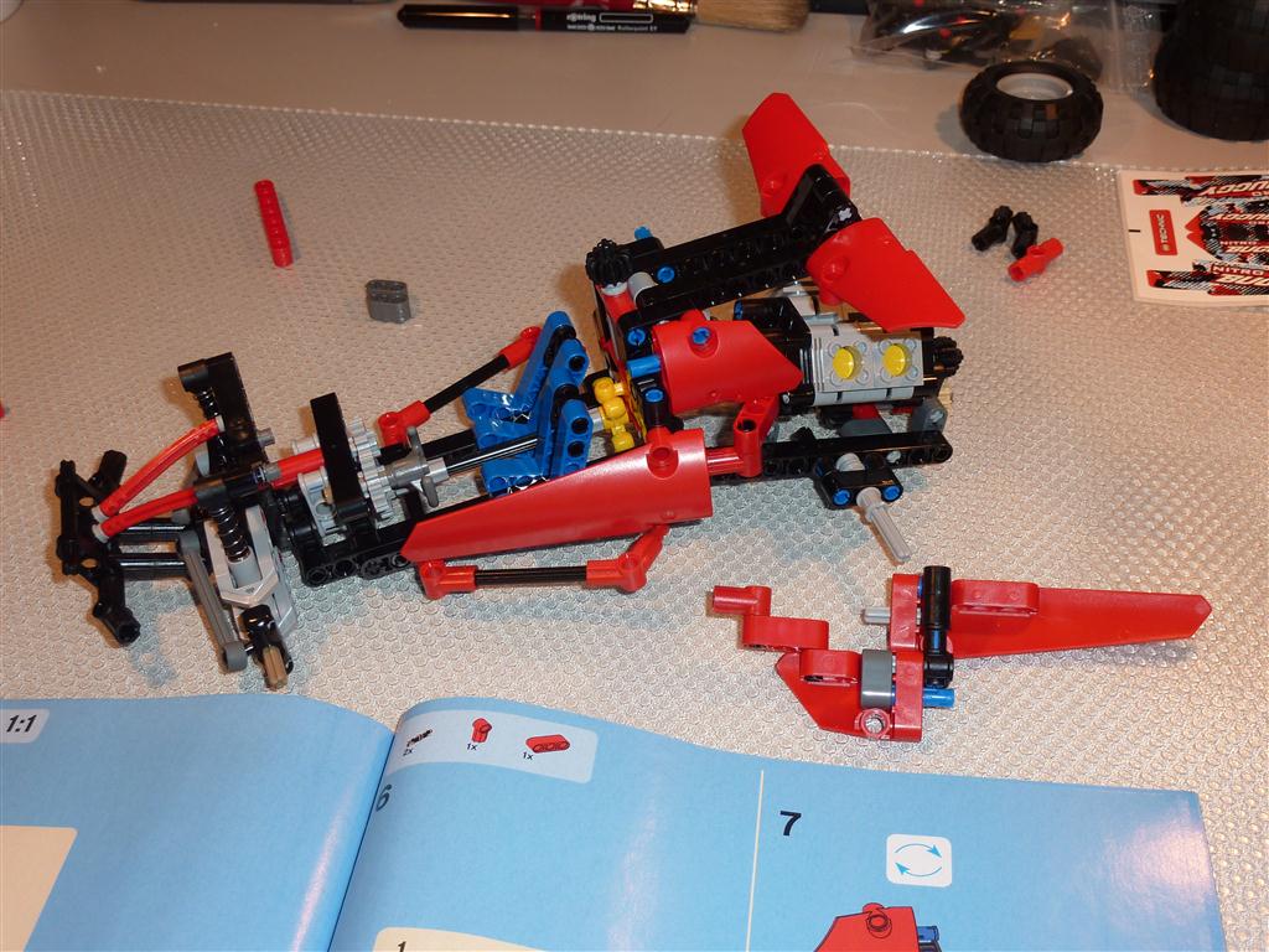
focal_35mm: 42
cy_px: 476
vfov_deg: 34.3
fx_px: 1540
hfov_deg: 44.8
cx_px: 634
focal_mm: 6.9
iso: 100
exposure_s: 1/30
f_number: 3.7
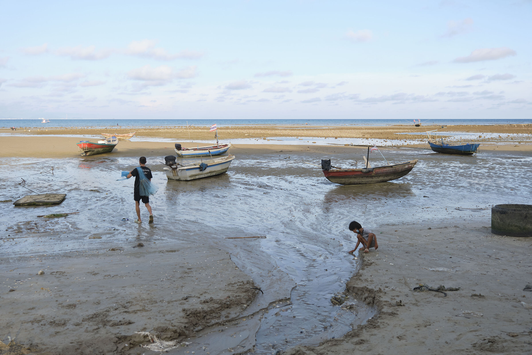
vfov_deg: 40.0
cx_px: 266
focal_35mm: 33
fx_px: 488
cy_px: 178
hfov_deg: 57.2
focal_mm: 22.3
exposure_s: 1/500
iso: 160
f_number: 4
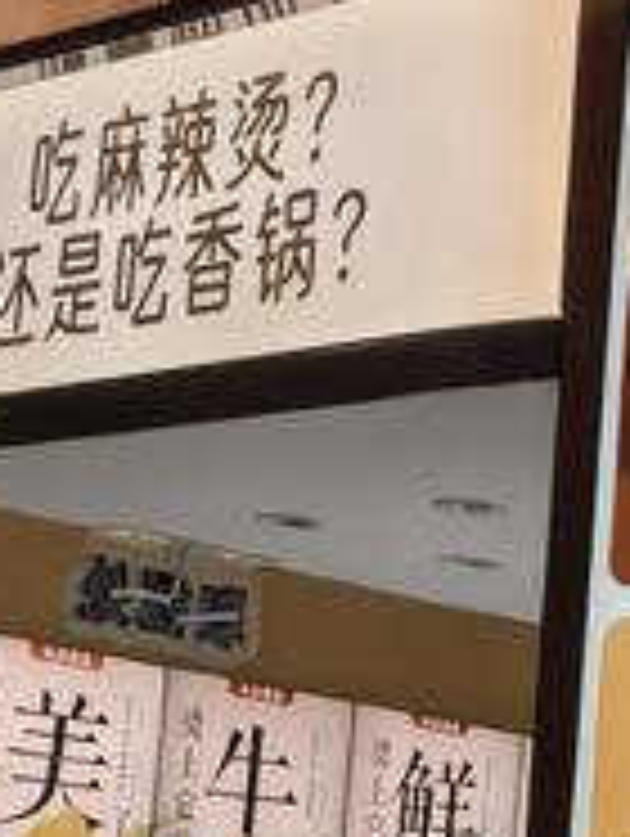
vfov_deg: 15.1
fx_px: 3123
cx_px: 508
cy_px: 776
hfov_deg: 11.5
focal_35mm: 129
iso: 50
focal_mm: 1.95
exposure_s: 1/135
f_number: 2.2
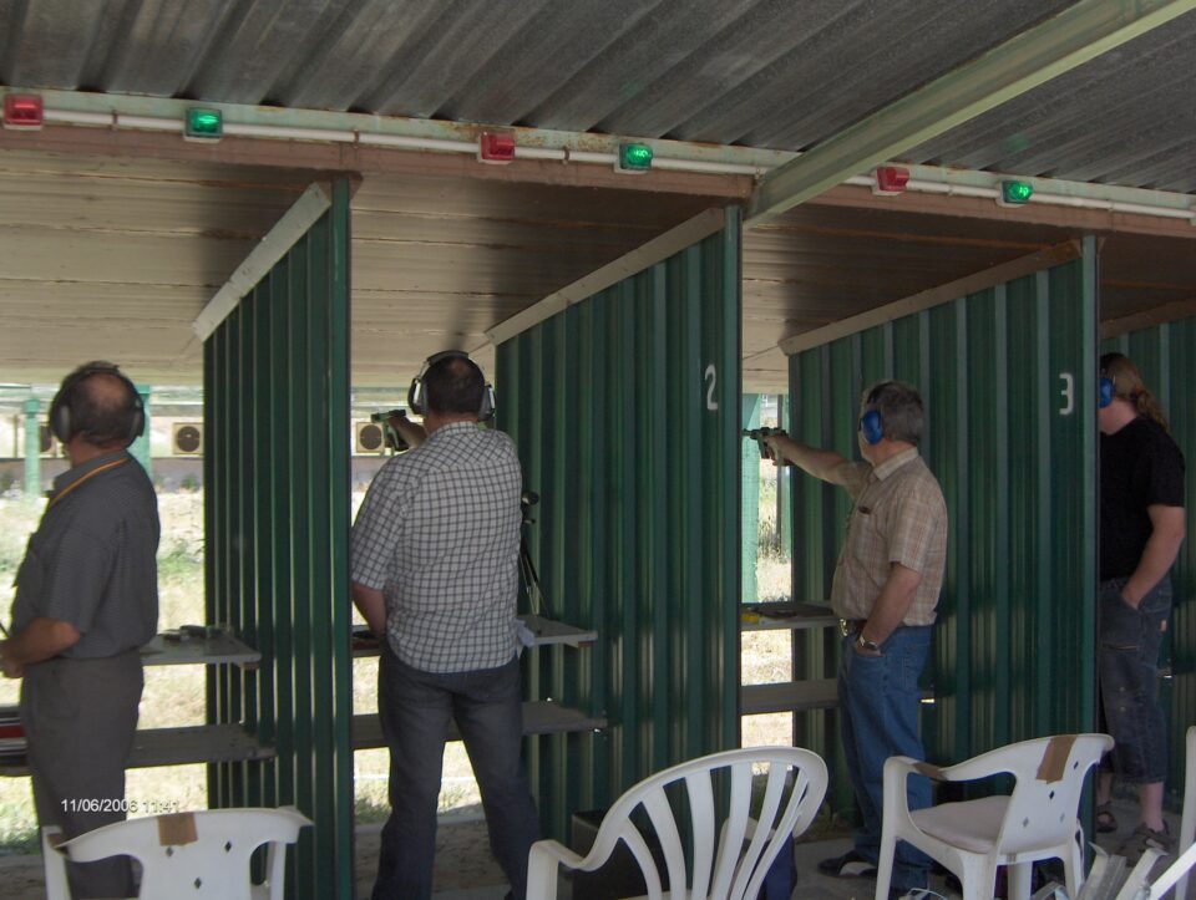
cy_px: 450
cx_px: 598
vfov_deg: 36.9
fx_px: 1349
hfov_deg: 47.8
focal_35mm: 39
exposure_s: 1/286
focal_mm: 8
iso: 139
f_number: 2.8
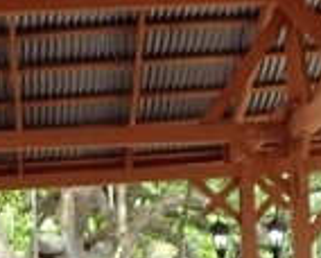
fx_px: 2007
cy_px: 559
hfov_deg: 8.9
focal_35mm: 211
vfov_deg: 7.0
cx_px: -138
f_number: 2.3
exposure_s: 1/100
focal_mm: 5.5
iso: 100
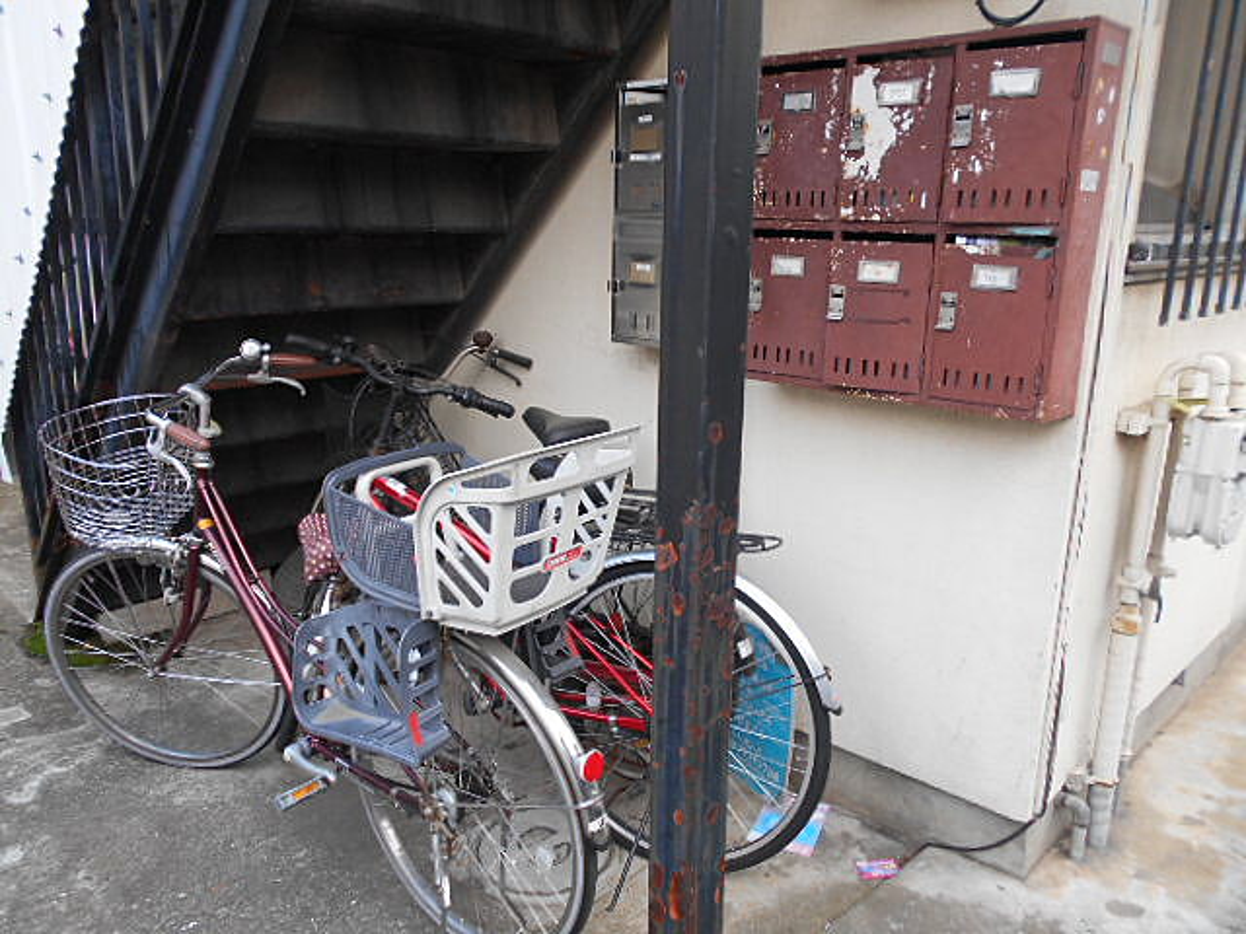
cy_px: 467
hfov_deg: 67.3
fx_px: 936
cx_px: 623
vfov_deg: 53.1
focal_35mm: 26
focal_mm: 4.6
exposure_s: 1/80
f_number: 3.2
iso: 80
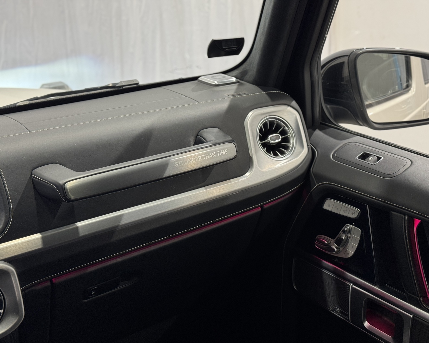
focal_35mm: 51
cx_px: 228
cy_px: 174
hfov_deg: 36.6
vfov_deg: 29.7
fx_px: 647
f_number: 1.78
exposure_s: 1/56
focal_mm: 6.76
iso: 80
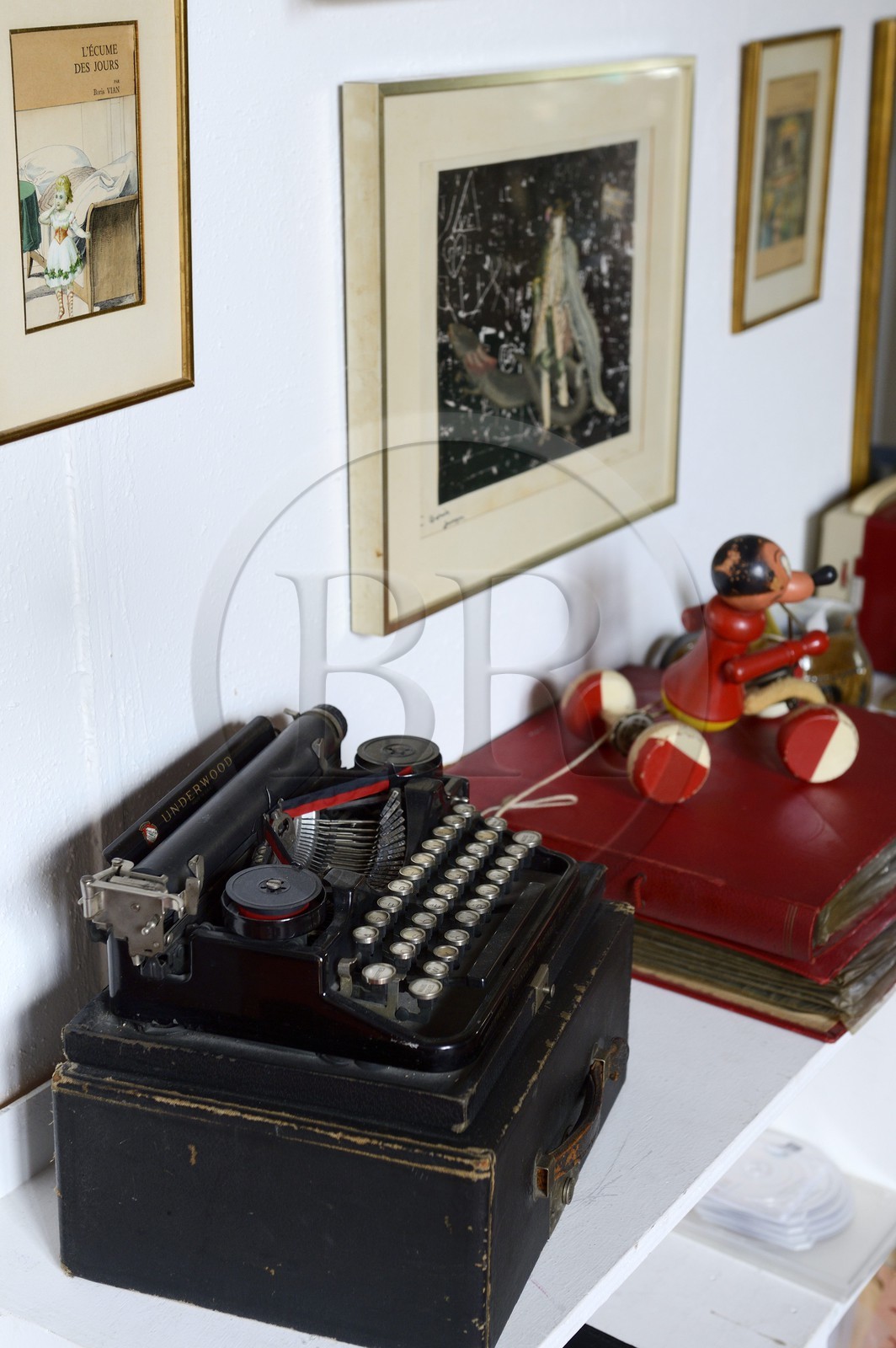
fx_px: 2057
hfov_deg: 24.6
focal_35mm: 55
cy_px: 674
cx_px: 448
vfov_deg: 36.3
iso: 800
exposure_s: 1/50
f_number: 4.5
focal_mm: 55
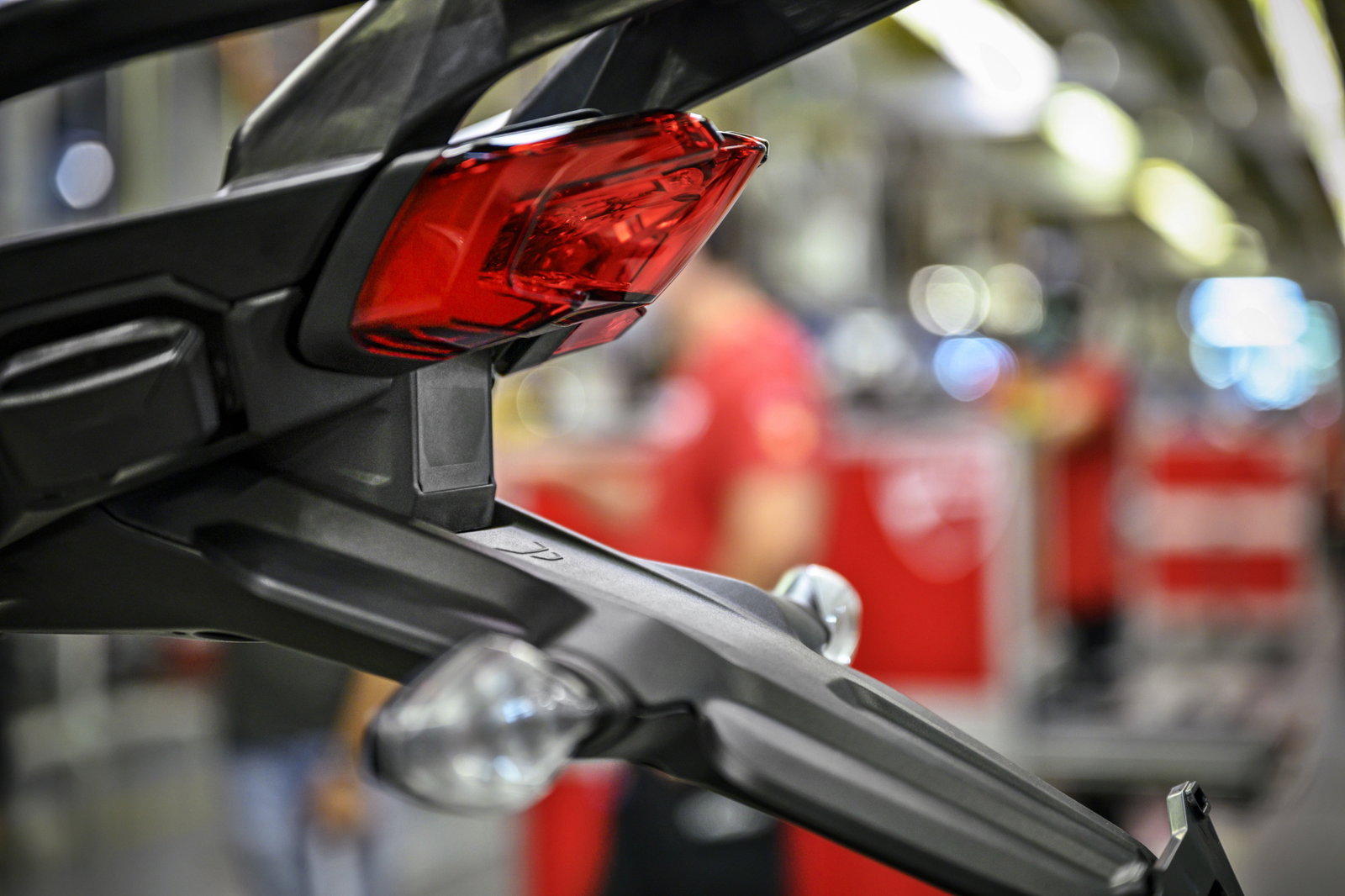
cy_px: 448
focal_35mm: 70
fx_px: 2615
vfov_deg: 19.4
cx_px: 672
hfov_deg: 28.8
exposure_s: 1/200
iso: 800
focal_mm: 70
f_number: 2.8
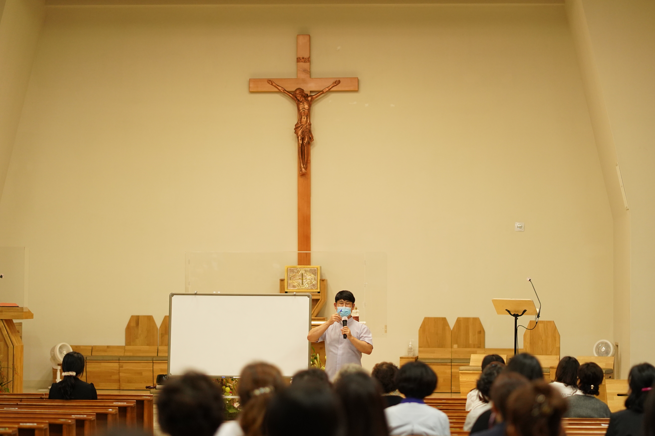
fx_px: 1765
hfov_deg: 21.0
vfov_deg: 14.1
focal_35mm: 97
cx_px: 343
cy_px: 234
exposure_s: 1/500
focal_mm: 85
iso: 2500
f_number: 2
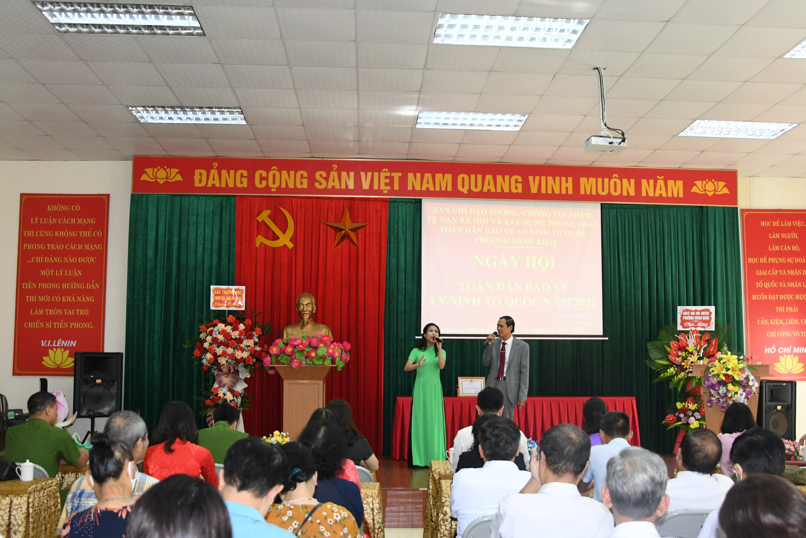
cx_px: 417
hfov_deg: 51.2
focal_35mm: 38
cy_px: 297
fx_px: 842
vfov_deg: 35.4
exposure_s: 1/200
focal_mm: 21
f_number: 4
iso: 1600
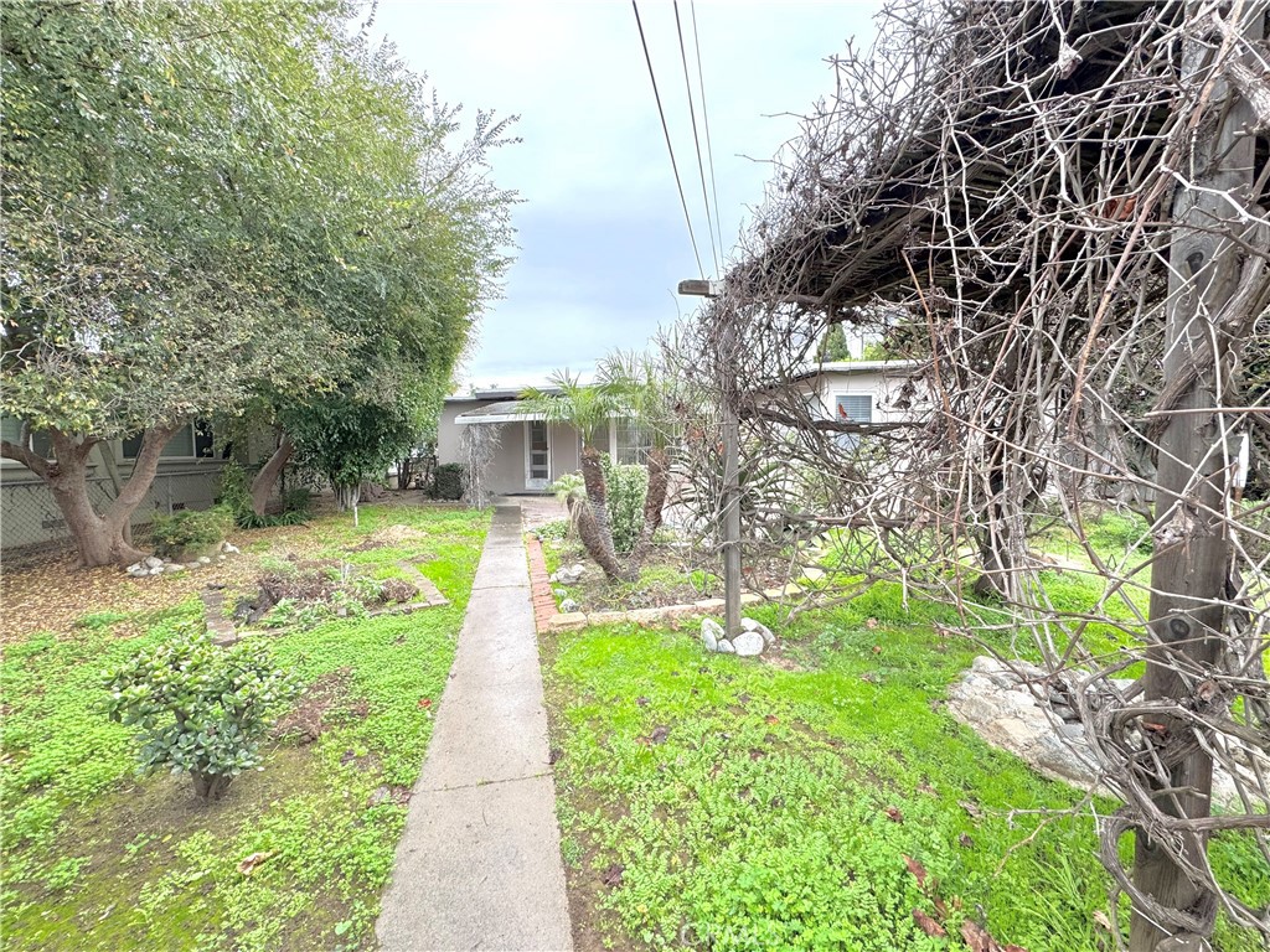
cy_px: 476
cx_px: 635
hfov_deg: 102.1
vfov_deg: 85.7
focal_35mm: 14
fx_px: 514
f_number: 2.2
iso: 40
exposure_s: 1/299
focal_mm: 2.22
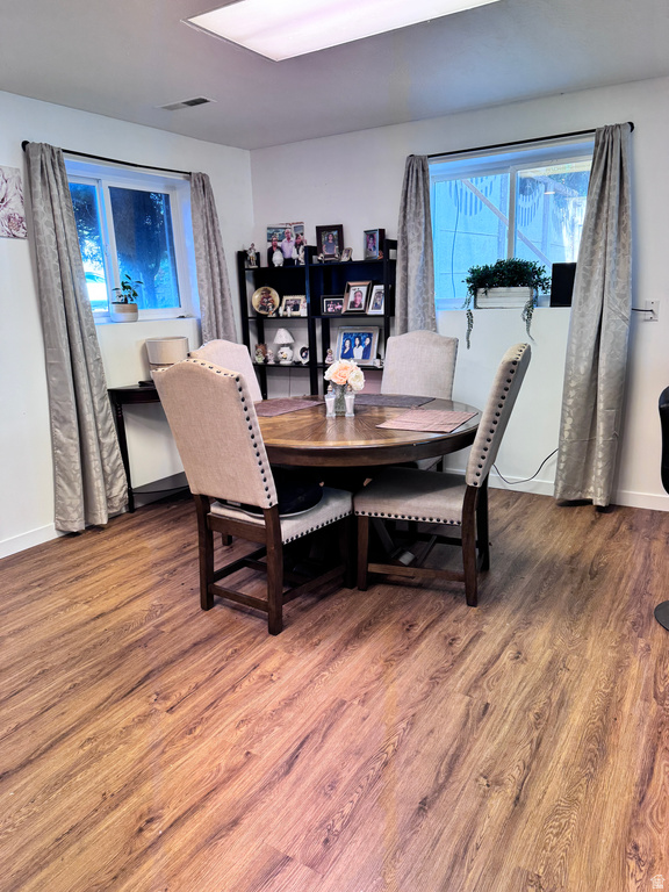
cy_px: 446
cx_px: 334
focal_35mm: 24
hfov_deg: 56.8
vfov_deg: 71.6
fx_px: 618
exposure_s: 1/120
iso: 200
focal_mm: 6.76
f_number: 1.78
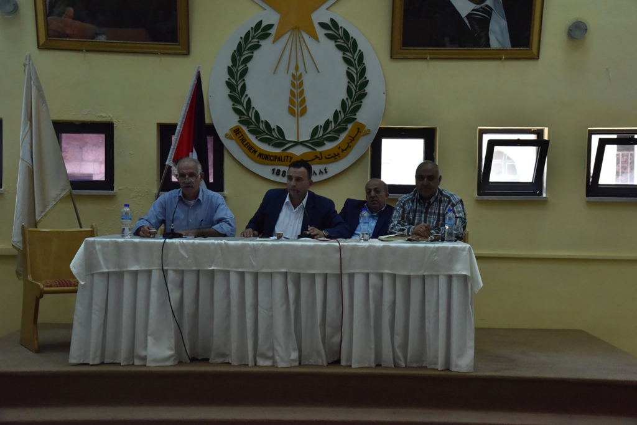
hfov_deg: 32.4
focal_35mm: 62
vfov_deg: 21.9
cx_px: 318
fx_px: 1097
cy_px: 212
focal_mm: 62
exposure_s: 1/320
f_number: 9
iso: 2500
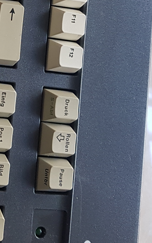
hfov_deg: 13.5
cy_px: -6
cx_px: -65
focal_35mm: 92
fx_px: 610
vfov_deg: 21.7
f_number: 1.7
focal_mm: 4.2
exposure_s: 1/60
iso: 125
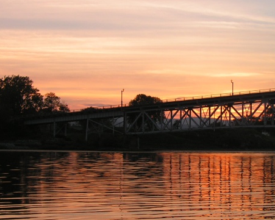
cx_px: 203
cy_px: 120
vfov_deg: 21.6
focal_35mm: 71
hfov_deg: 26.5
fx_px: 578
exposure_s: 1/100
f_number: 4
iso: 50
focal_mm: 6.8
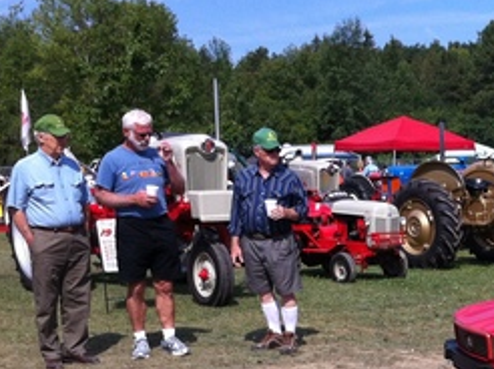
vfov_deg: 15.9
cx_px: 528
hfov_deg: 20.6
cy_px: 375
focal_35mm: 91
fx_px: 1297
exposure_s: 1/1312
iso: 80
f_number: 2.8
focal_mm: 3.85
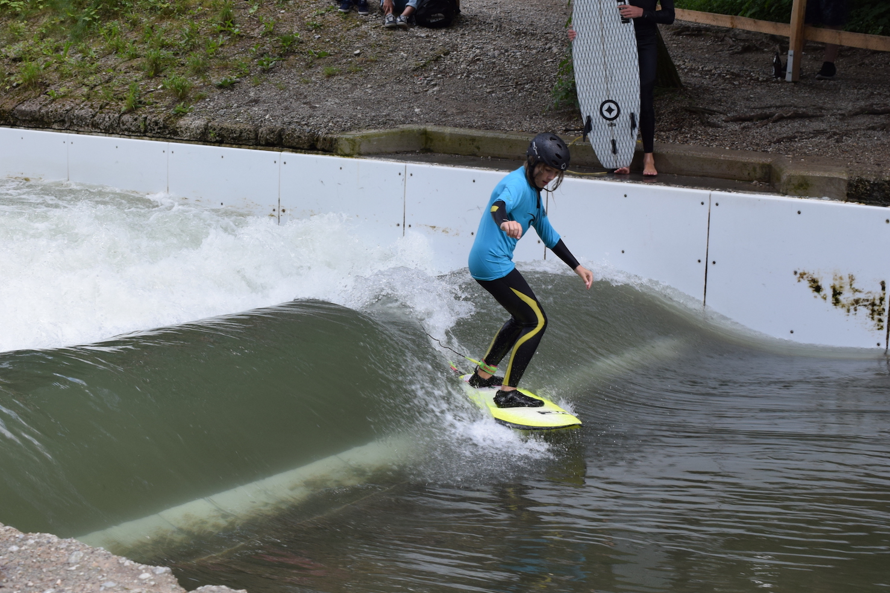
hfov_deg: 30.9
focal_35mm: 65
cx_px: 406
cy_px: 271
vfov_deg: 20.9
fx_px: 1606
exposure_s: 1/250
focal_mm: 32
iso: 400
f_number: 8
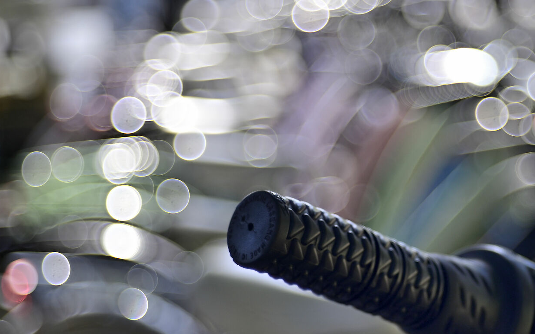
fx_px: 1444
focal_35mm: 99
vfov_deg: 13.2
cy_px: 190
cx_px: 340
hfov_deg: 20.9
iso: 100
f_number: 2.8
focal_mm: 50
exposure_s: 1/200
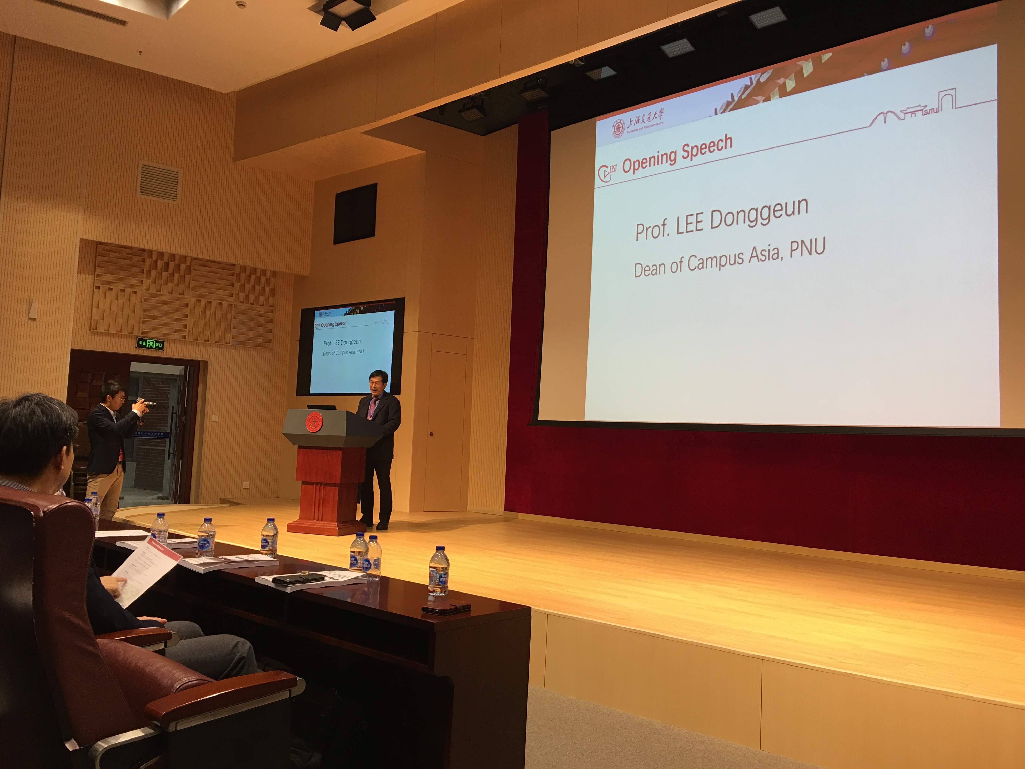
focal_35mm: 29
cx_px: 512
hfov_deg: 61.7
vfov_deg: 48.2
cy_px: 384
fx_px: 859
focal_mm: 4.15
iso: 32
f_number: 2.2
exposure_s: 1/33
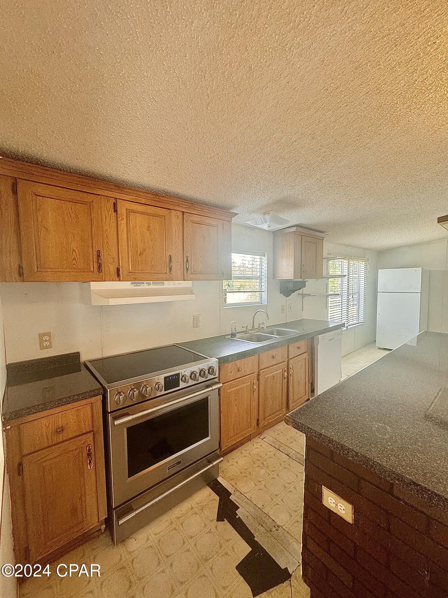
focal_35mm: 14
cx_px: 224
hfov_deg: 85.7
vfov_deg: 102.1
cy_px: 299
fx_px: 242
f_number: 2.2
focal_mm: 2.22
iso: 200
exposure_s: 1/120
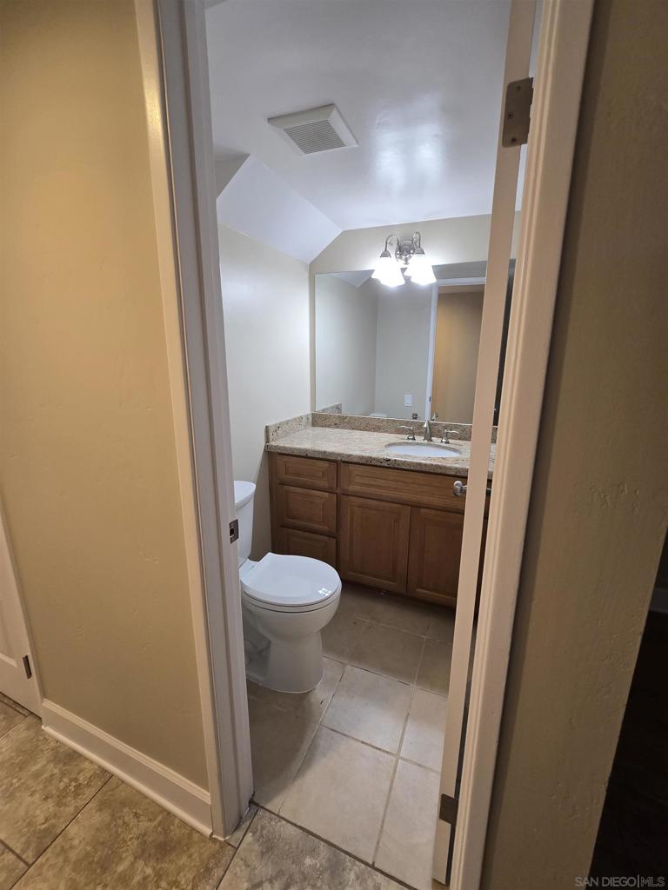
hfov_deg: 89.9
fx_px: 334
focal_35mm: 13
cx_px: 334
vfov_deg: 106.2
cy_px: 445
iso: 125
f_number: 2.2
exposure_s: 1/60
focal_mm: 2.2
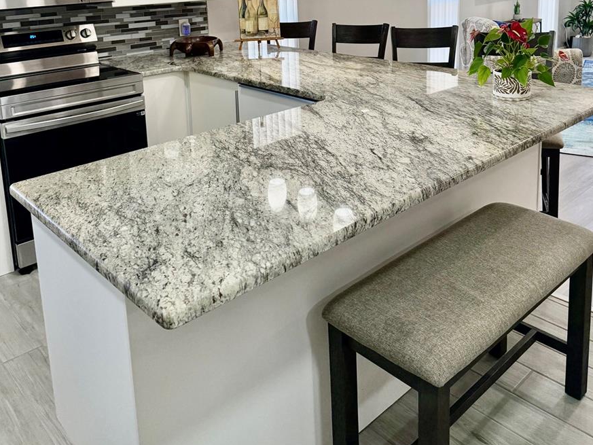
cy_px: 66
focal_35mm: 33
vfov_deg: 40.5
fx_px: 565
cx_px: 303
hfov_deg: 55.3
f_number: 1.78
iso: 200
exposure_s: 1/192
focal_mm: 6.76
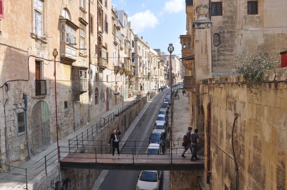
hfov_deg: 62.0
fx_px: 239
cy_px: 95
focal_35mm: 30
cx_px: 144
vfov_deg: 43.5
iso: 200
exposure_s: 1/250
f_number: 8
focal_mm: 20
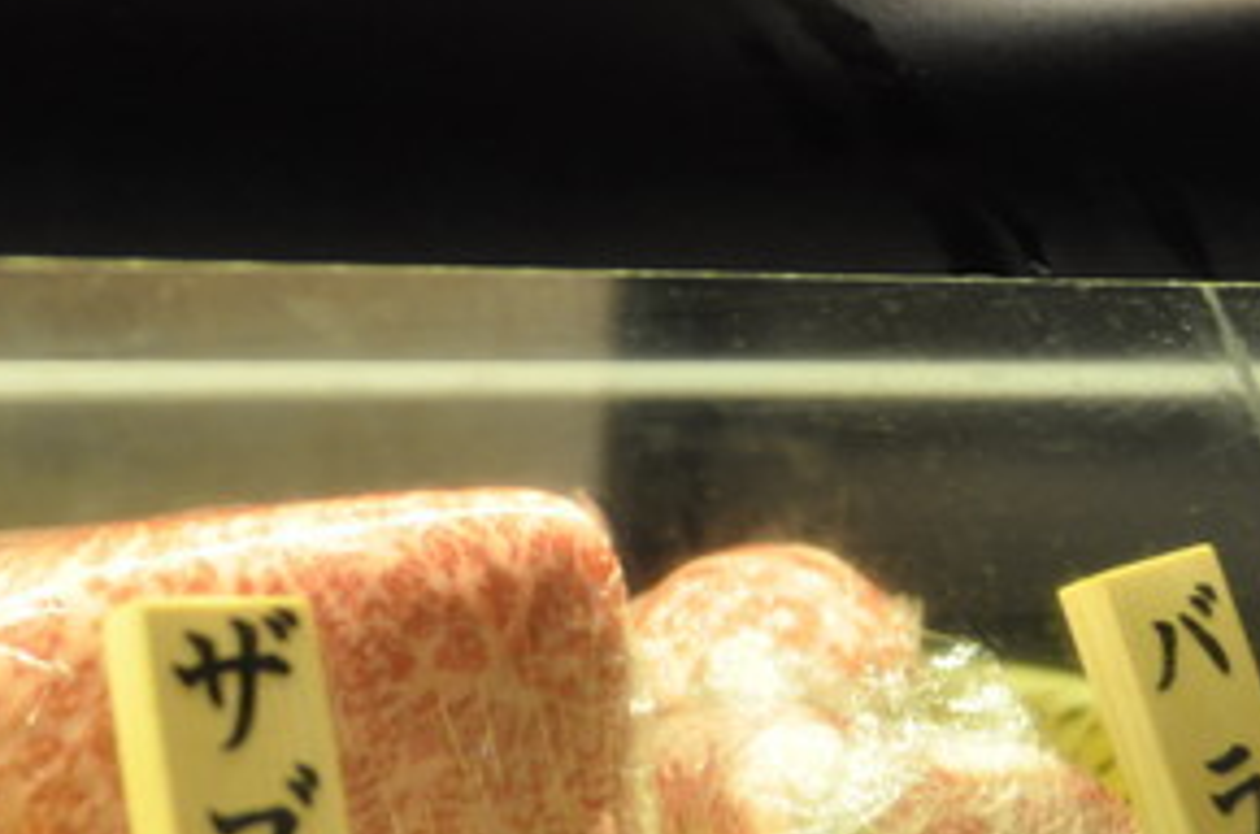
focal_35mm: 96
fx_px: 3356
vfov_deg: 14.1
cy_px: 715
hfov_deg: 20.6
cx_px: 9
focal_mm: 29
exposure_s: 1/50
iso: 800
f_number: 3.5
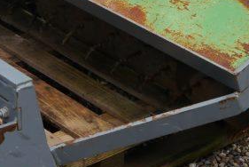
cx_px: 35
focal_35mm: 159
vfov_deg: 8.6
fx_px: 1101
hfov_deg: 12.8
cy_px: 8
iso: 160
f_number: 6.3
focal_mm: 21
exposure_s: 1/250
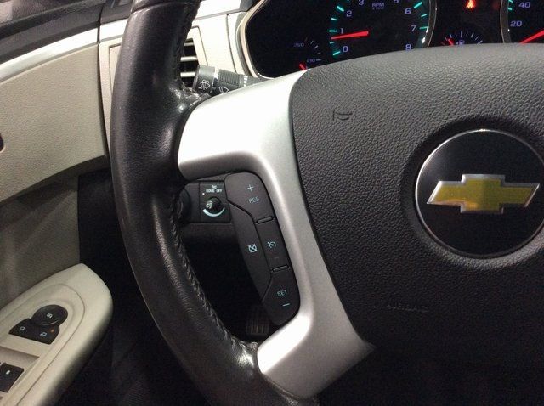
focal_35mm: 32
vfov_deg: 44.1
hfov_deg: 56.9
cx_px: 272
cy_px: 203
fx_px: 502
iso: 200
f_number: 2.4
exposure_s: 1/24
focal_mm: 3.3
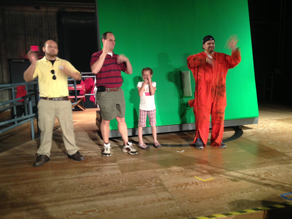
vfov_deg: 40.7
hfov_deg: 52.6
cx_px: 146
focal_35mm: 35
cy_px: 110
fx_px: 295
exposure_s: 1/20
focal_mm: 4.28
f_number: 2.4
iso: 125
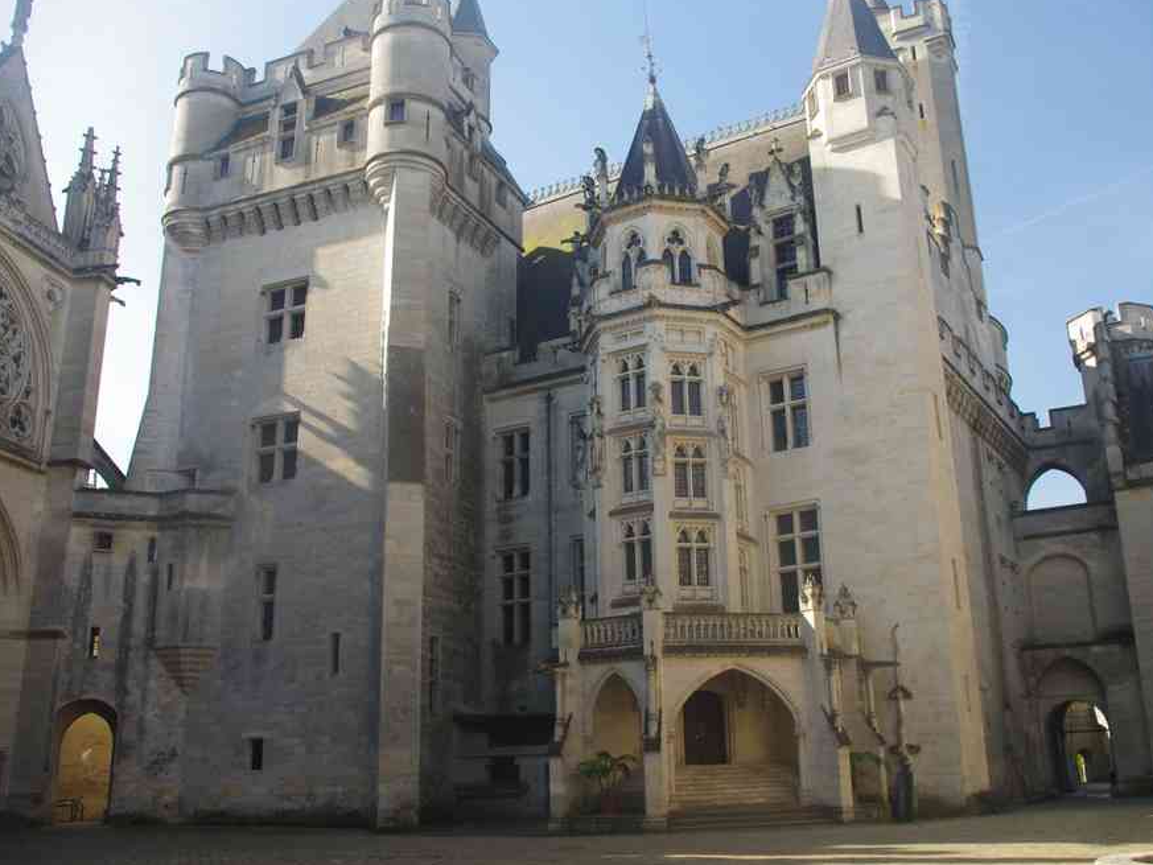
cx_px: 627
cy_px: 433
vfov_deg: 43.0
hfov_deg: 55.3
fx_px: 1099
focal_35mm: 33
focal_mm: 20
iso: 200
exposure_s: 1/50
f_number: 10
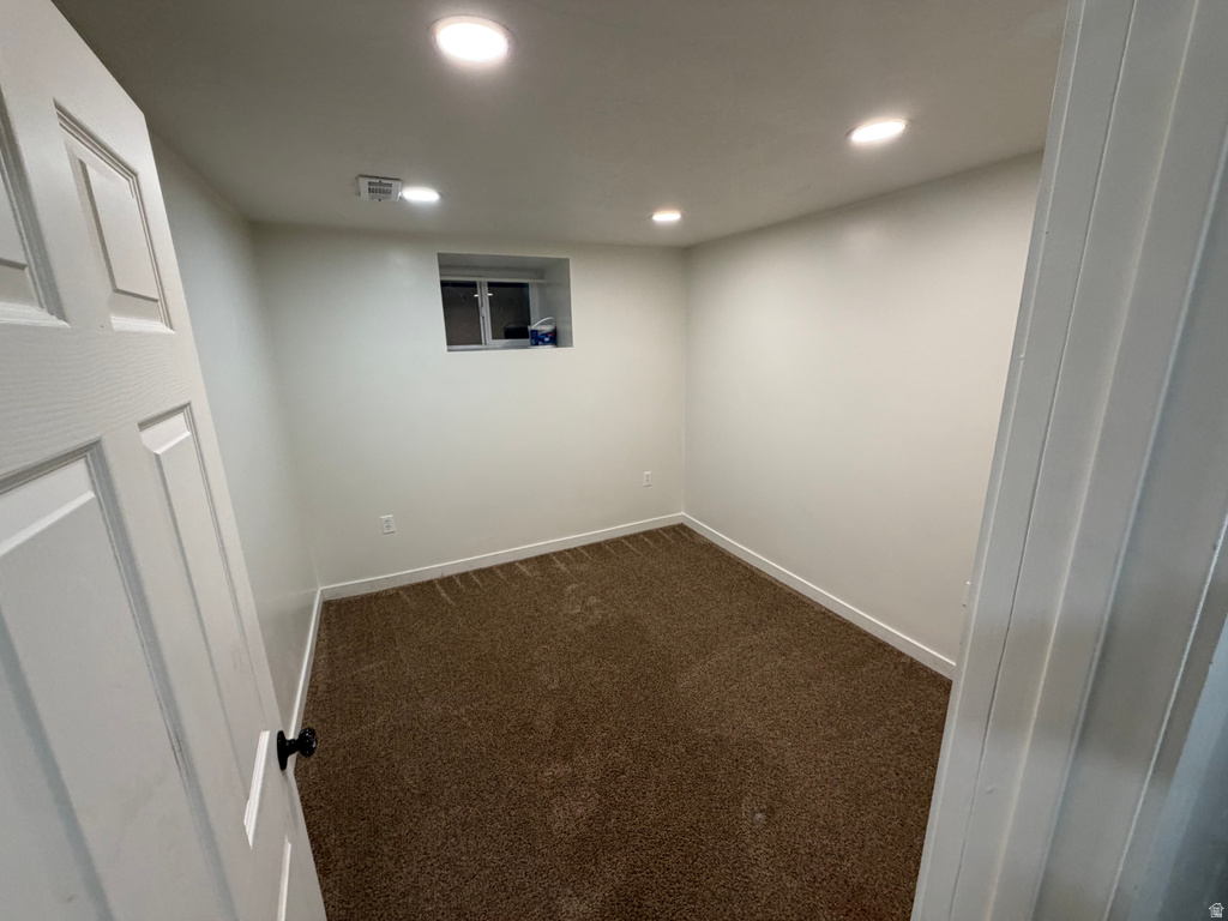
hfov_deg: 102.1
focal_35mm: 14
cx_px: 614
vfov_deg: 85.7
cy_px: 460
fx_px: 497
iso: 200
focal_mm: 2.22
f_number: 2.2
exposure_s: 1/120
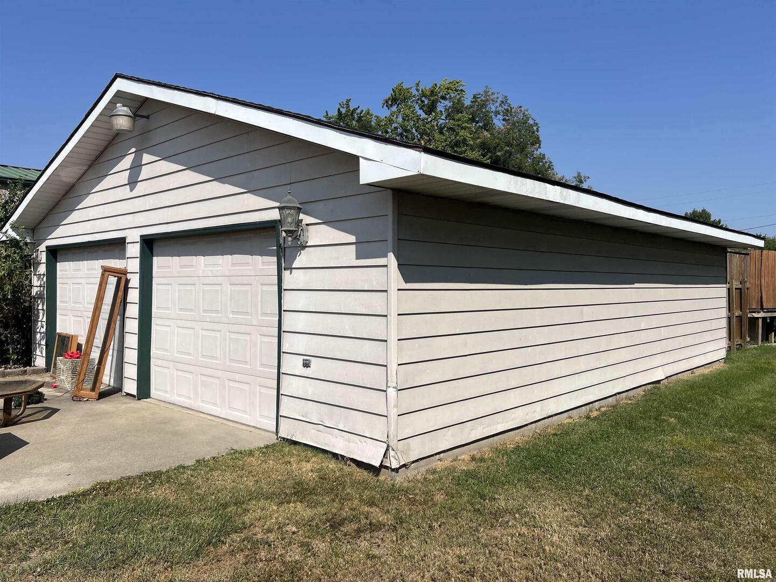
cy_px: 291
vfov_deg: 53.1
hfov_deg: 67.3
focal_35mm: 26
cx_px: 388
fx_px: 583
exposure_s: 1/8000
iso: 50
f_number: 1.5
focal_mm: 5.7
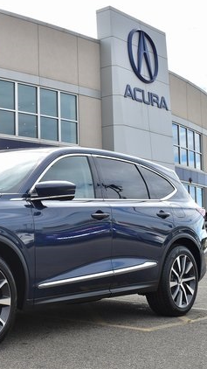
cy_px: 184
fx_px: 606
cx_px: -10
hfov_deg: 18.8
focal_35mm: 62
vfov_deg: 33.8
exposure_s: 1/250
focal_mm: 26
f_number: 8
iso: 100
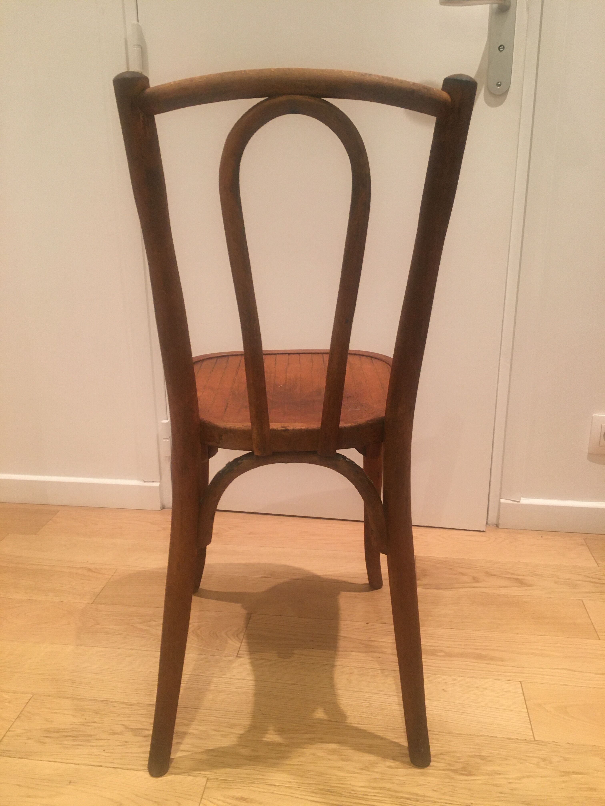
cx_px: 302
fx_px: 676
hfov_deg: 48.2
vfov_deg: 61.7
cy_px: 403
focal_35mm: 29
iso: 160
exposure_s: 1/33
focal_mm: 4.15
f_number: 2.2
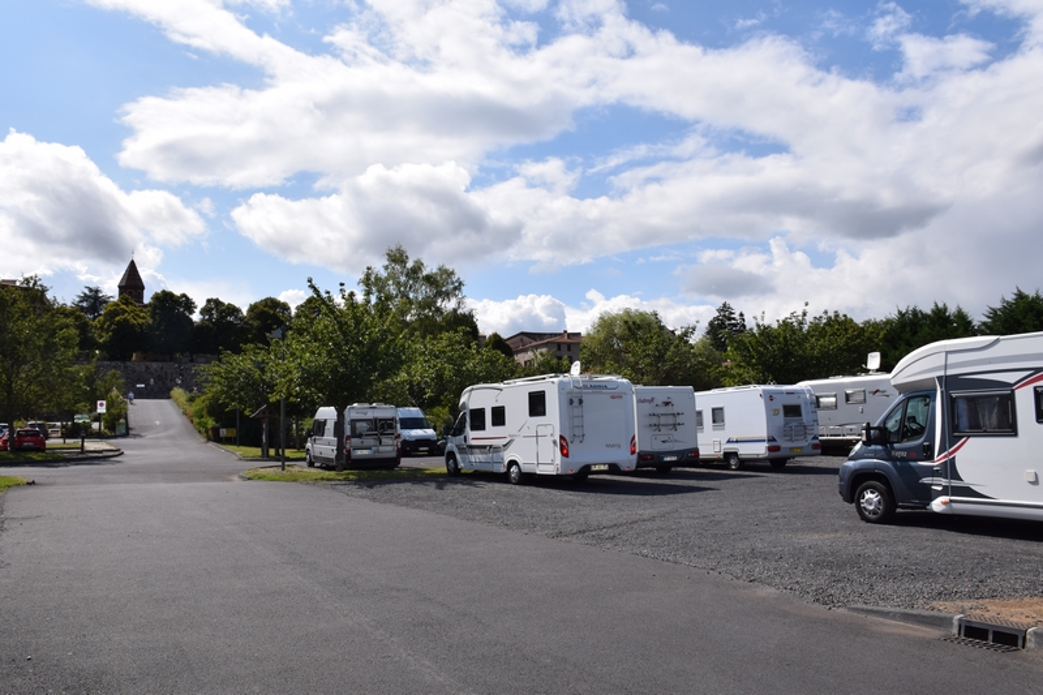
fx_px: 782
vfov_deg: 47.9
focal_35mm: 27
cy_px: 348
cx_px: 522
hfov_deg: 67.4
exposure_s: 1/200
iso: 100
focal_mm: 18
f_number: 13
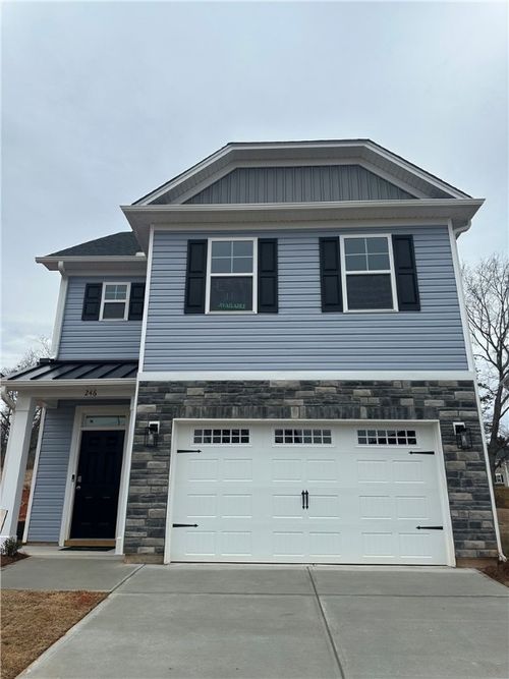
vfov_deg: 71.6
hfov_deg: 56.8
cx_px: 254
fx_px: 471
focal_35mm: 24
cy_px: 340
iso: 80
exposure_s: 1/2967
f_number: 1.78
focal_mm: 6.86
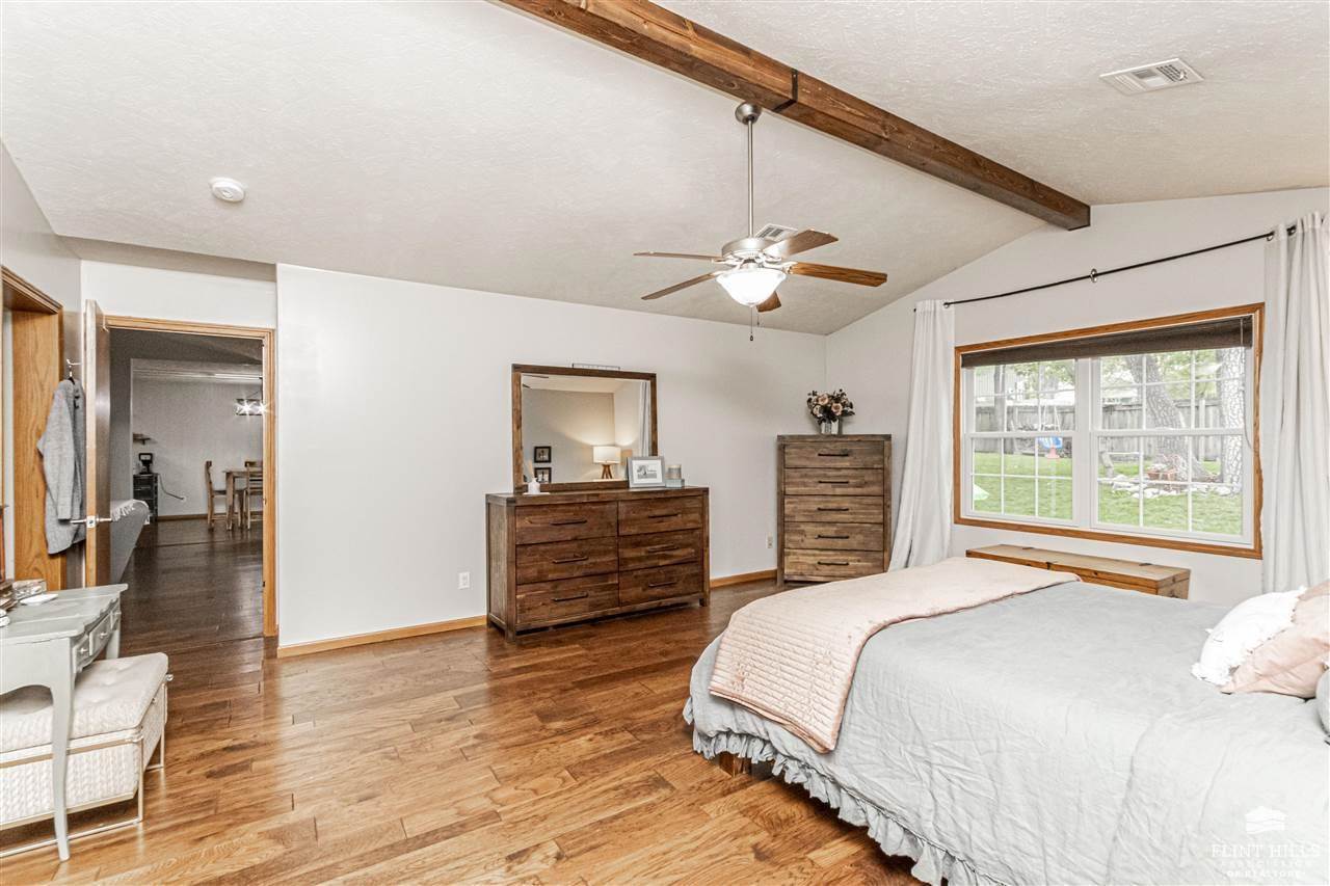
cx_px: 665
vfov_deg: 77.3
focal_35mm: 15
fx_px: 554
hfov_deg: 100.4
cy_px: 443
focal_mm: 10
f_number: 13
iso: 3200
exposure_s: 1/60
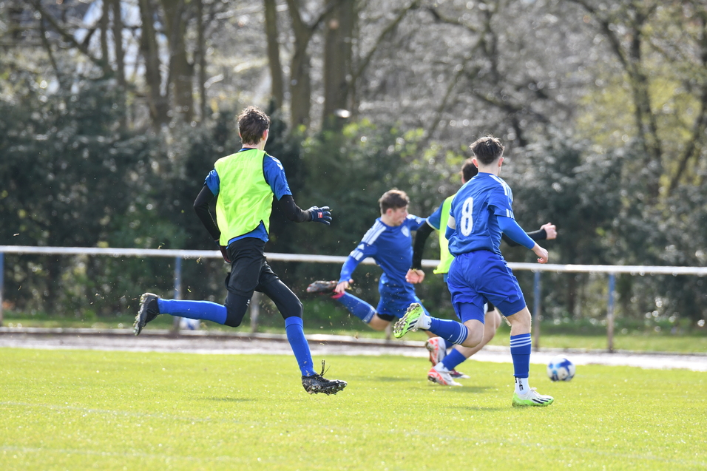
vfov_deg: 3.1
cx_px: 354
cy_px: 236
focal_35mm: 450
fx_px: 8835
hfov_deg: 4.6
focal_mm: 300
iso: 400
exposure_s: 1/1250
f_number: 4.5
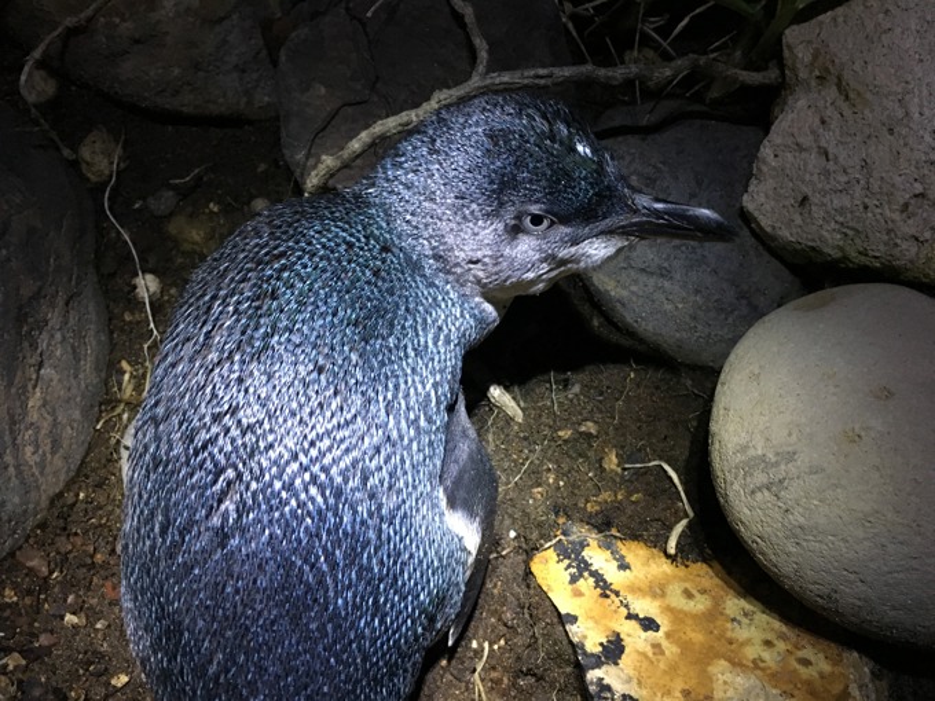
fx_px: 783
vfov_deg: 48.2
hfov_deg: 61.7
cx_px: 468
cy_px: 350
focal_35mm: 29
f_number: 2.2
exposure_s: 1/25
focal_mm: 4.15
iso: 200
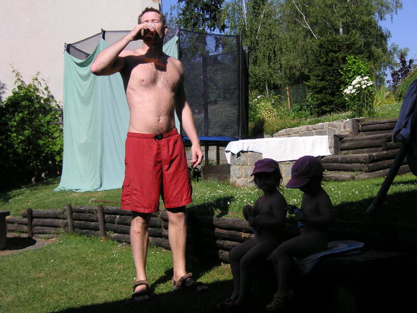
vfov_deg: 27.5
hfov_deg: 36.2
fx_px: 638
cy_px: 156
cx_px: 208
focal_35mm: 53
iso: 50
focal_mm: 8.9
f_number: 3.6
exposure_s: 1/1000
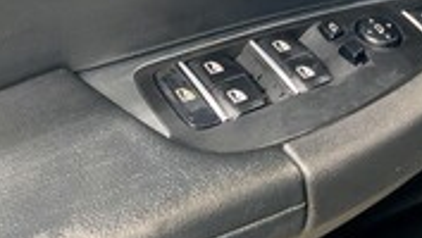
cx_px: 381
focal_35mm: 75
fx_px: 840
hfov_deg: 27.2
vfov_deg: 14.9
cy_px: -127
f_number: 1.8
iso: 160
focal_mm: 3
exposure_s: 1/60
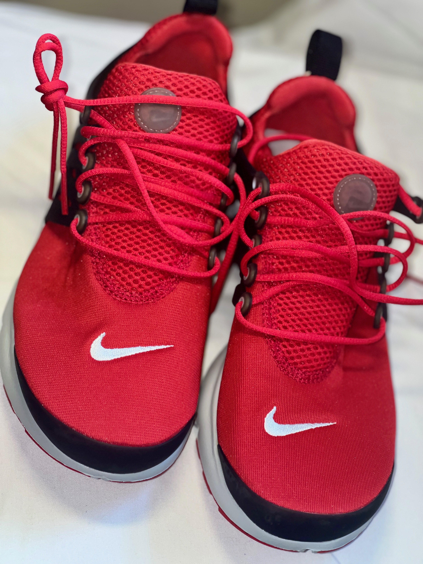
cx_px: 212
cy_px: 282
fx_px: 1255
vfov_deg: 25.3
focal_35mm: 77
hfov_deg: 19.1
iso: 50
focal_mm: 9
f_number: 2.8
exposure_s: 1/39
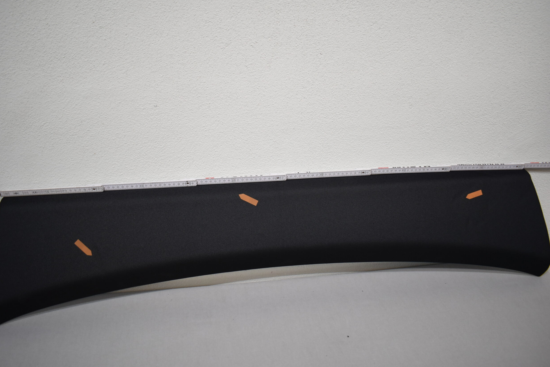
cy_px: 181
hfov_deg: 65.5
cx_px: 265
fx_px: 428
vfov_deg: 46.4
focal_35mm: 28
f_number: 3.5
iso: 640
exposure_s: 1/250
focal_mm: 18
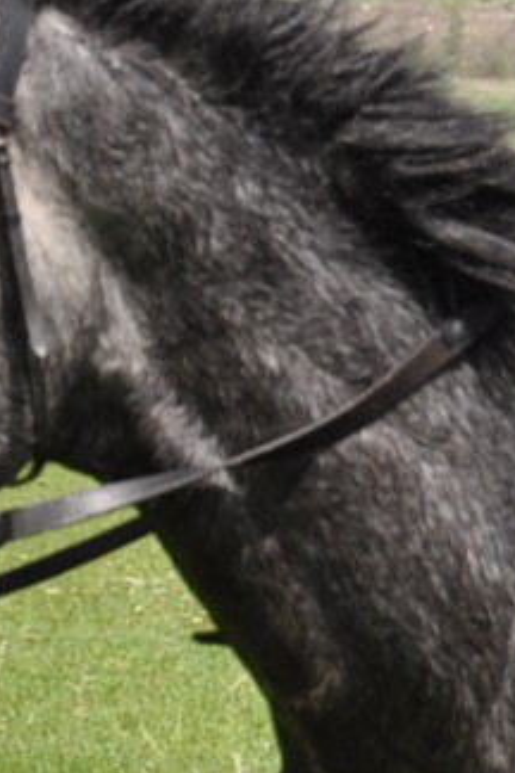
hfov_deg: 1.6
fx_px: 18095
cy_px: 625
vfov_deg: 2.4
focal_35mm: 843
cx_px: 927
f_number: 10
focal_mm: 85
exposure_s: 1/400
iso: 200
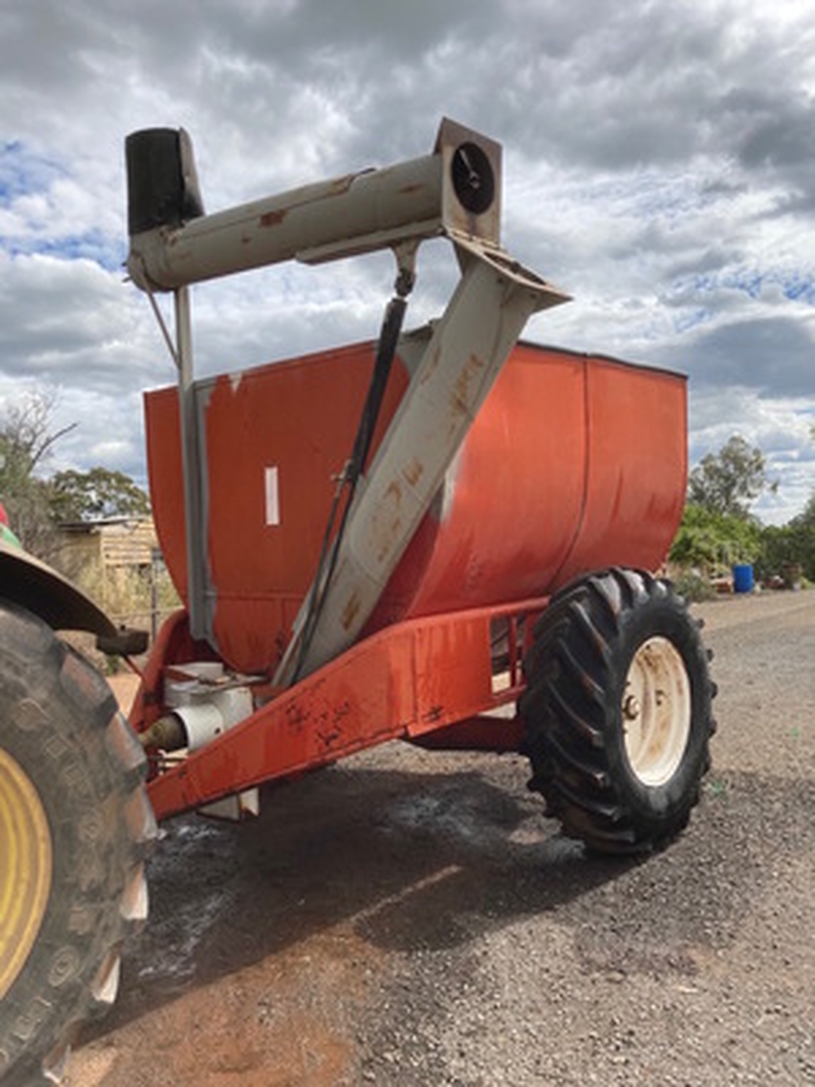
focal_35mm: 28
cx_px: 408
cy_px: 544
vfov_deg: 63.4
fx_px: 879
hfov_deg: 49.7
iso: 20
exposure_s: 1/2825
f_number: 1.8
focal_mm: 3.99
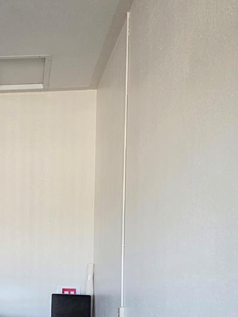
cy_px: 264
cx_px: -28
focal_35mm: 52
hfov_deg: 25.8
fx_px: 477
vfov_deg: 35.4
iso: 500
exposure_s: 1/120
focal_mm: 6.25
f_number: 1.7
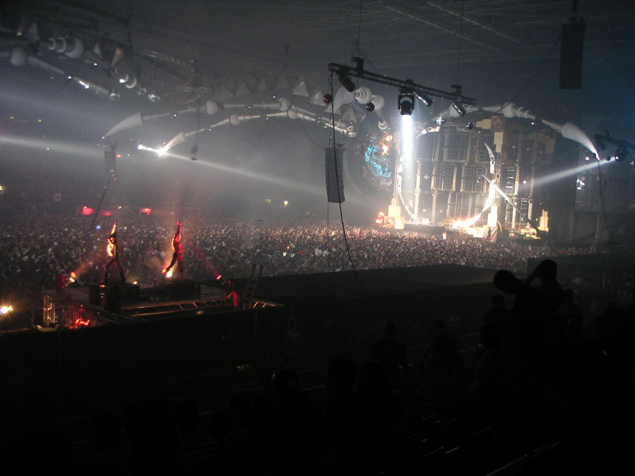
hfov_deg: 49.0
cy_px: 238
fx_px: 697
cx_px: 318
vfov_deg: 37.7
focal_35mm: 38
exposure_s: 1/3
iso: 100
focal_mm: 6
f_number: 2.8
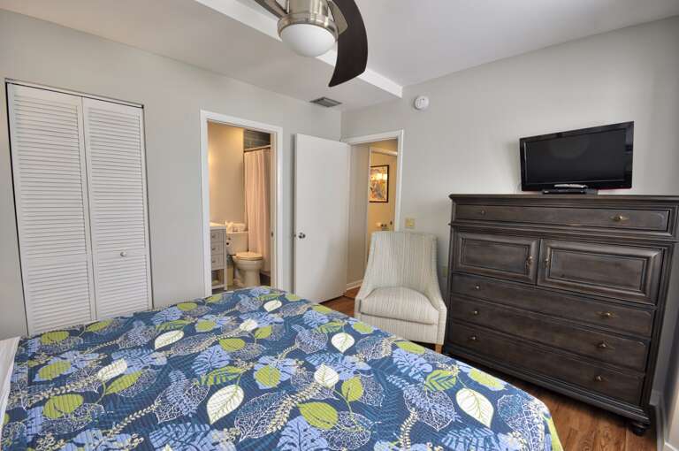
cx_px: 340
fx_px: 283
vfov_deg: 77.2
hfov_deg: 100.5
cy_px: 226
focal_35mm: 15
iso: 400
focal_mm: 10
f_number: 8
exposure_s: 1/30
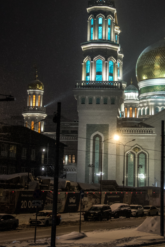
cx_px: 130
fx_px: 680
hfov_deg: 13.8
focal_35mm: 99
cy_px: 86
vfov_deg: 20.5
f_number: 4.8
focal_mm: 62
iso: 2000
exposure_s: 1/60
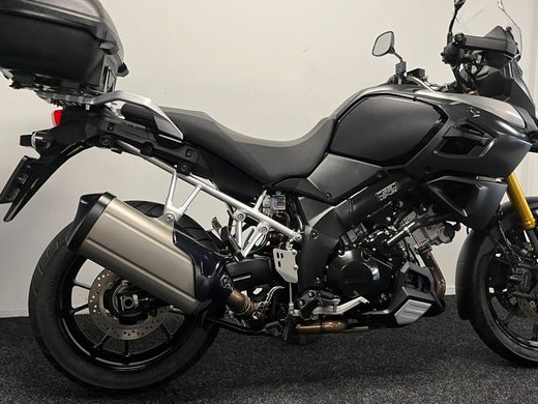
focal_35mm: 32
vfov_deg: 43.9
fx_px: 497
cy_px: 156
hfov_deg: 56.8
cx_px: 288
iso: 80
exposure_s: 1/50
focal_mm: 5.1
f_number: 1.6
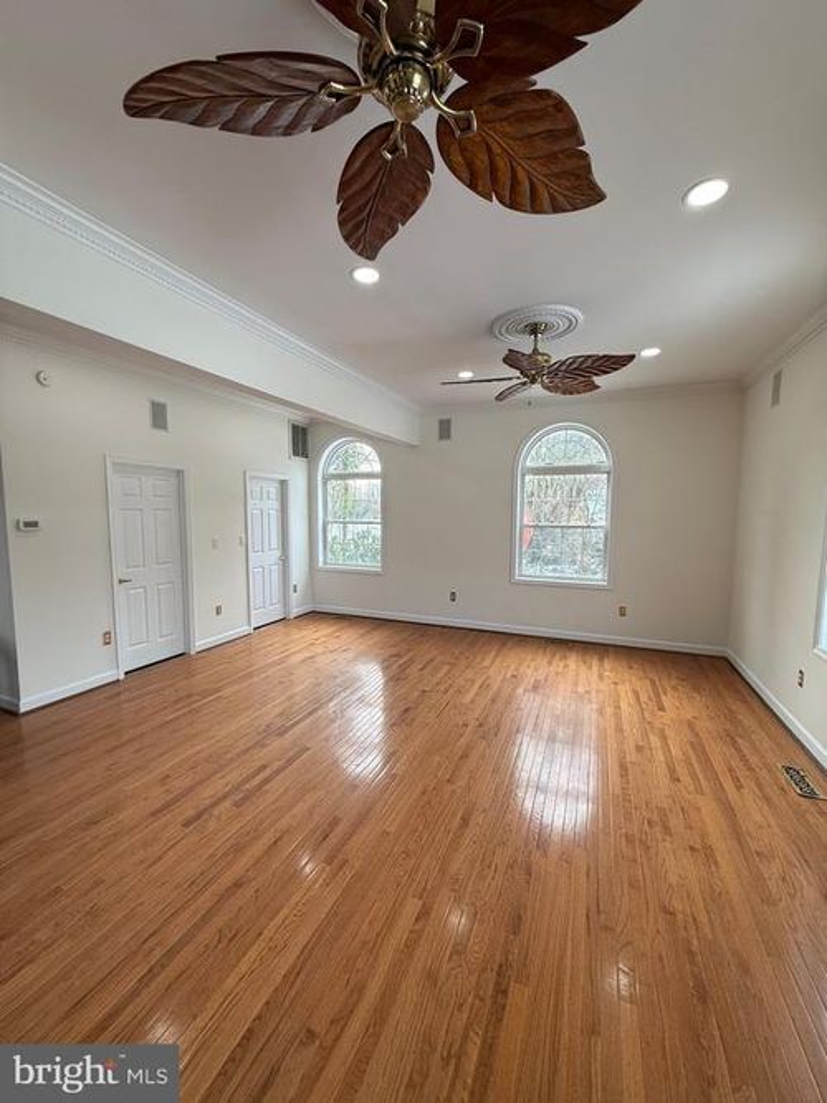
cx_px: 414
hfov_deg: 85.7
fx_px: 446
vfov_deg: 102.1
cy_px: 552
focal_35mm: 14
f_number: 2.2
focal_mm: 2.22
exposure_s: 1/177
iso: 64
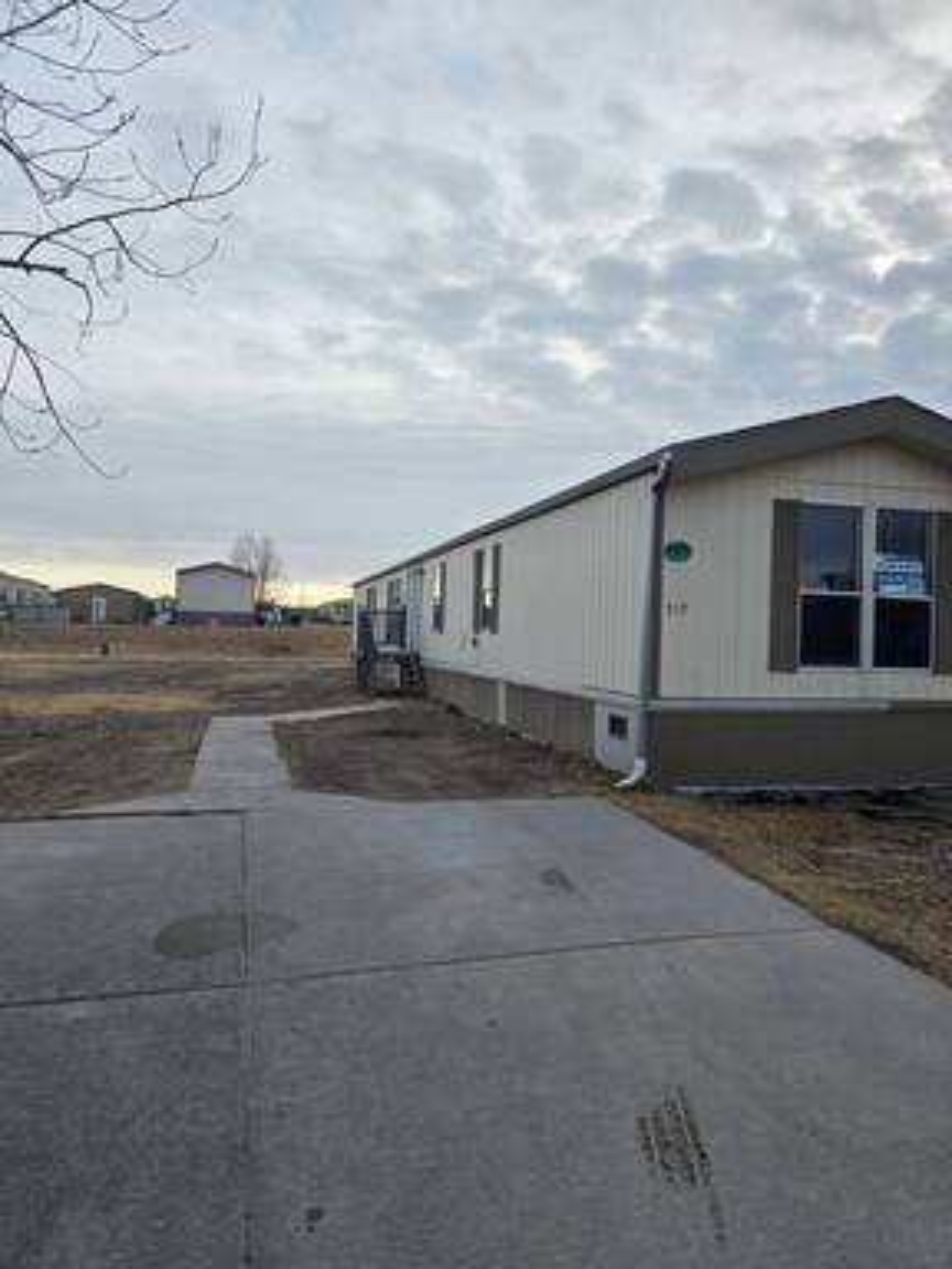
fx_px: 843
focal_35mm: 23
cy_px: 634
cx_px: 476
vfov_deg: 73.9
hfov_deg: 58.9
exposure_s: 1/359
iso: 40
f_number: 1.7
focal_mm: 6.3
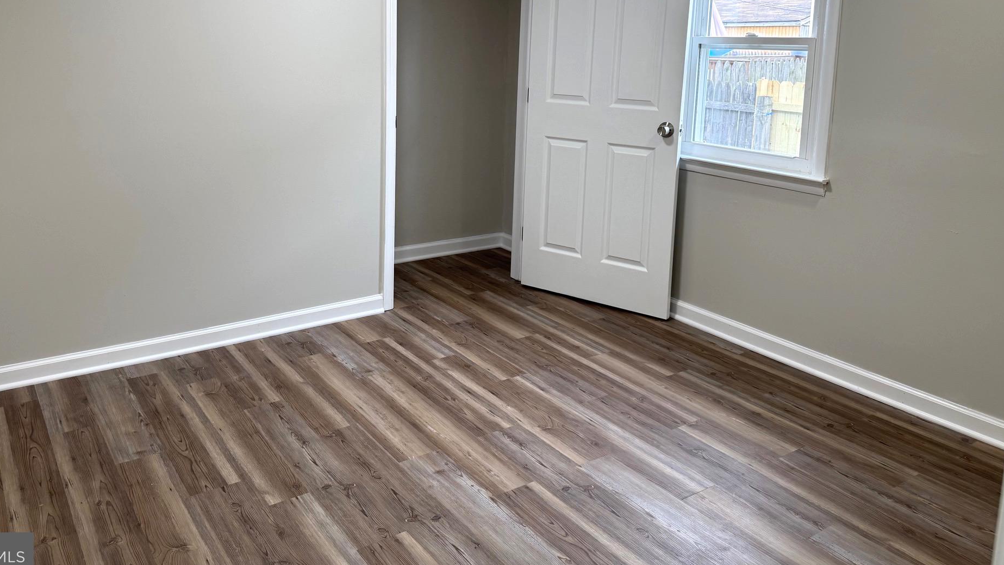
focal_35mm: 29
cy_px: 159
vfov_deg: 39.4
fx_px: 772
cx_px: 454
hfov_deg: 65.9
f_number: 1.78
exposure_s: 1/120
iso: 100
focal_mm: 6.76
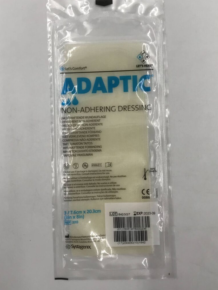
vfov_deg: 50.0
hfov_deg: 38.7
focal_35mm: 37
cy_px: 128
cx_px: 101
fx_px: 311
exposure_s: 1/60
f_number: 1.8
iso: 32
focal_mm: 3.99
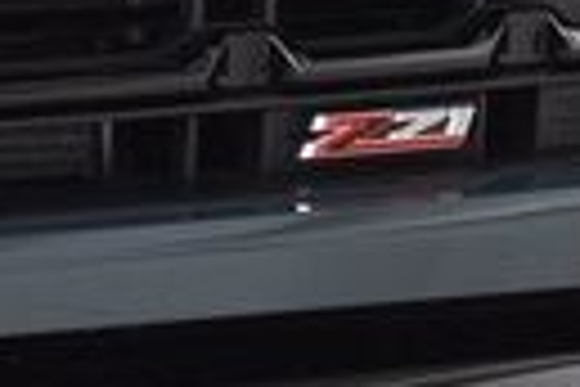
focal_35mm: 334
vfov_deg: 4.1
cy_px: -187
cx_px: -292
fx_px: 5388
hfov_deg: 6.1
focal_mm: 45
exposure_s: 1/15
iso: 800
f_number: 6.3
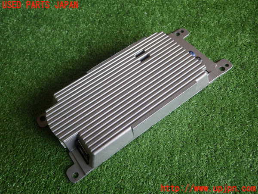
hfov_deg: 58.4
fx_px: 231
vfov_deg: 45.4
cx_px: 129
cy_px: 97
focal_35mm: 31
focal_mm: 5.5
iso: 250
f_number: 2.3
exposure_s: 1/80
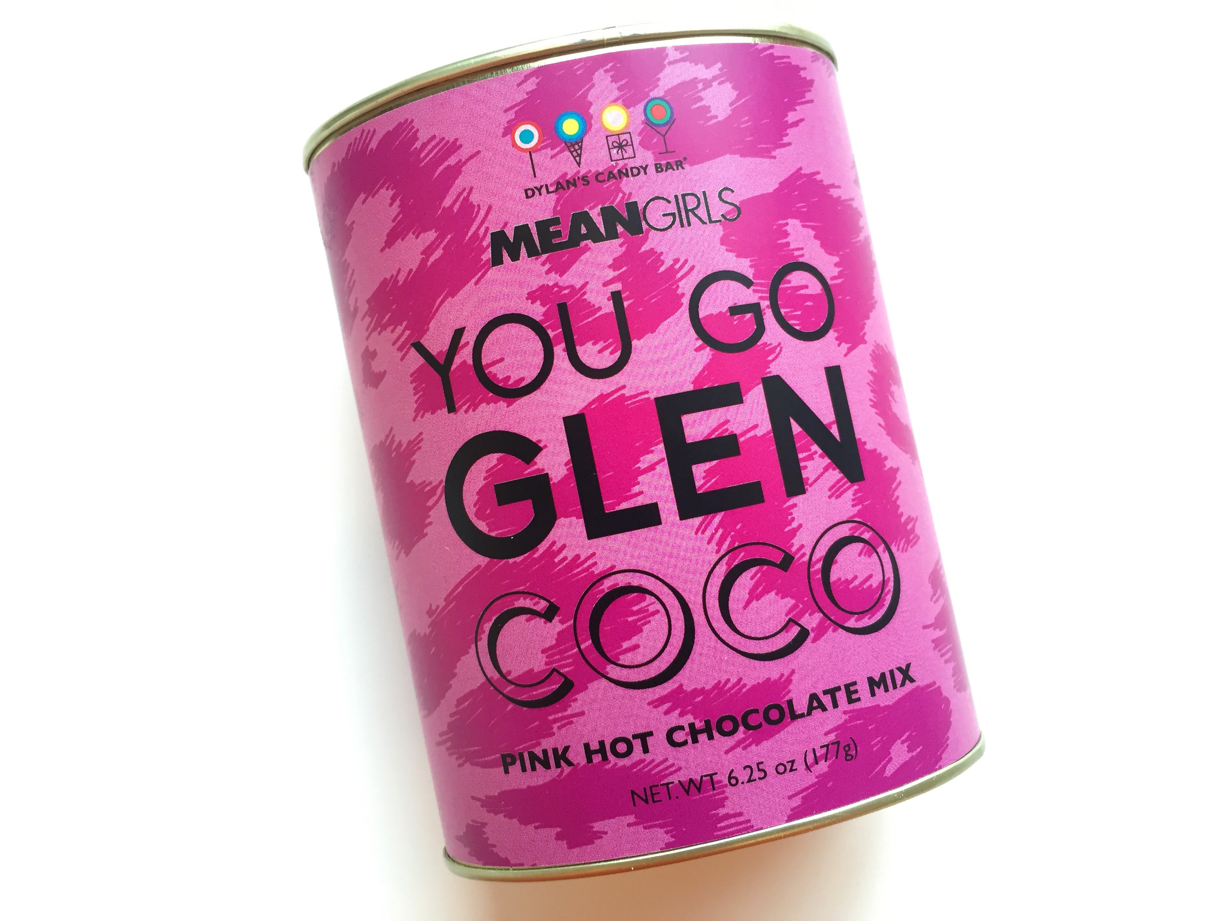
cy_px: 460
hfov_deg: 61.7
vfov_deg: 48.2
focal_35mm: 29
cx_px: 614
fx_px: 1029
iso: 40
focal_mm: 4.15
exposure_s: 1/30
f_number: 2.2
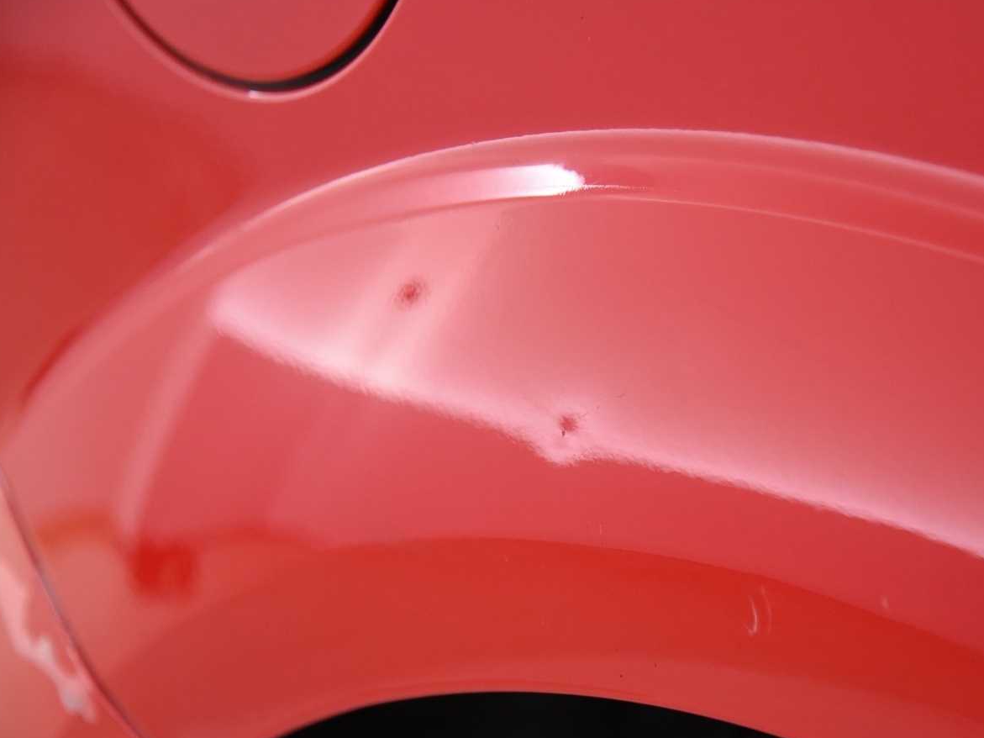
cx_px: 574
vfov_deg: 13.1
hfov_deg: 17.4
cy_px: 403
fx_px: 3212
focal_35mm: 113
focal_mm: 85
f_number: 4
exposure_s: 1/160
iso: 4000
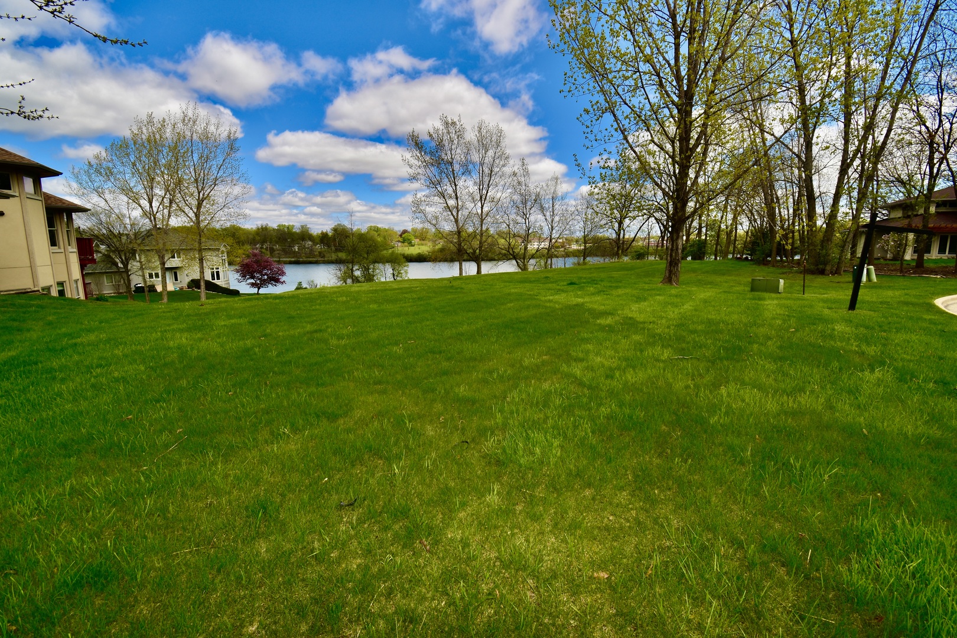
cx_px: 478
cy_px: 319
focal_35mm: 15
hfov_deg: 100.4
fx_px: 399
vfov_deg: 77.3
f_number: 10
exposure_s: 1/200
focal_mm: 10
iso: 100
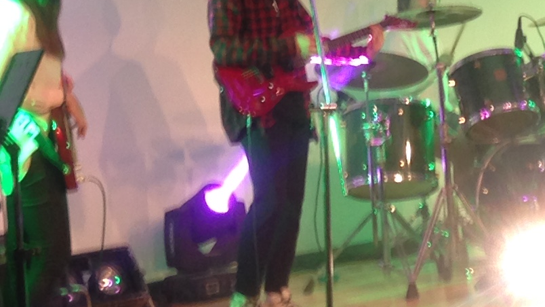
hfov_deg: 14.4
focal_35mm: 146
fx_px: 2110
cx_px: 575
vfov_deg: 8.2
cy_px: -107
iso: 50
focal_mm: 4.12
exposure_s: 1/20
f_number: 2.4
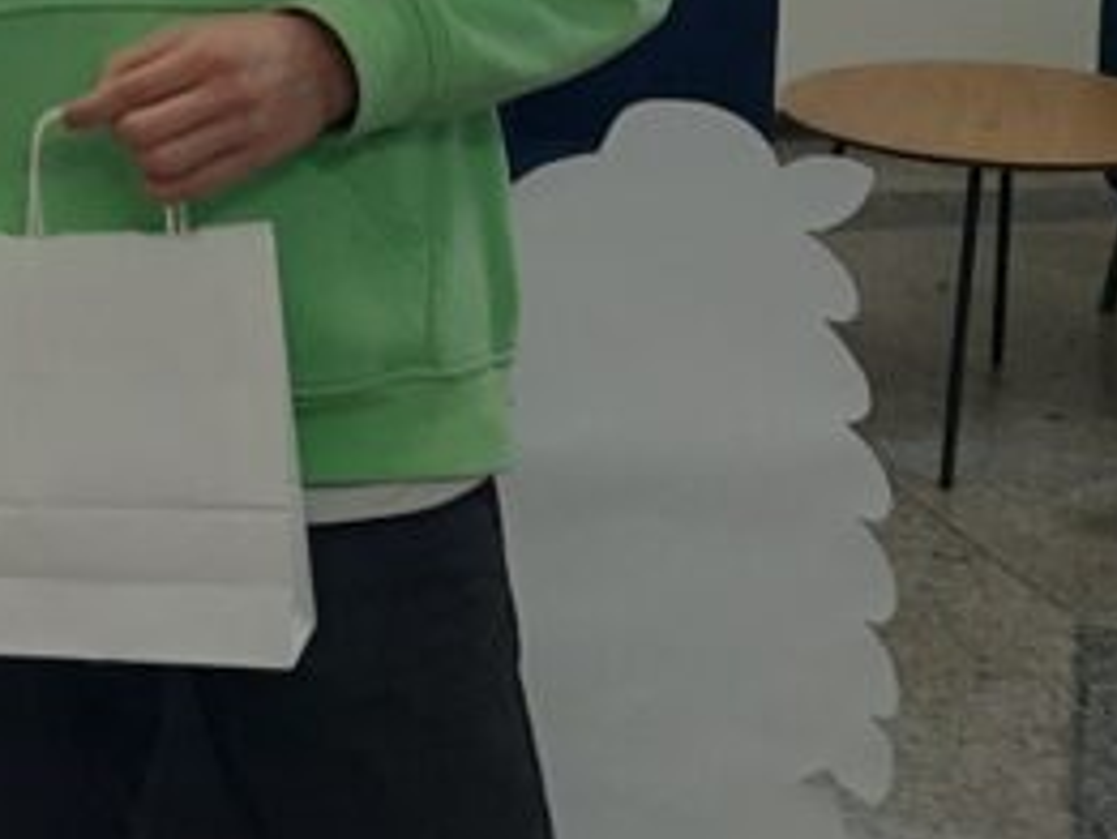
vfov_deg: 14.9
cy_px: 30
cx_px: -437
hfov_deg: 18.3
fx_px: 3164
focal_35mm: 98
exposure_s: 1/50
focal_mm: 4.6
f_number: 2
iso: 250
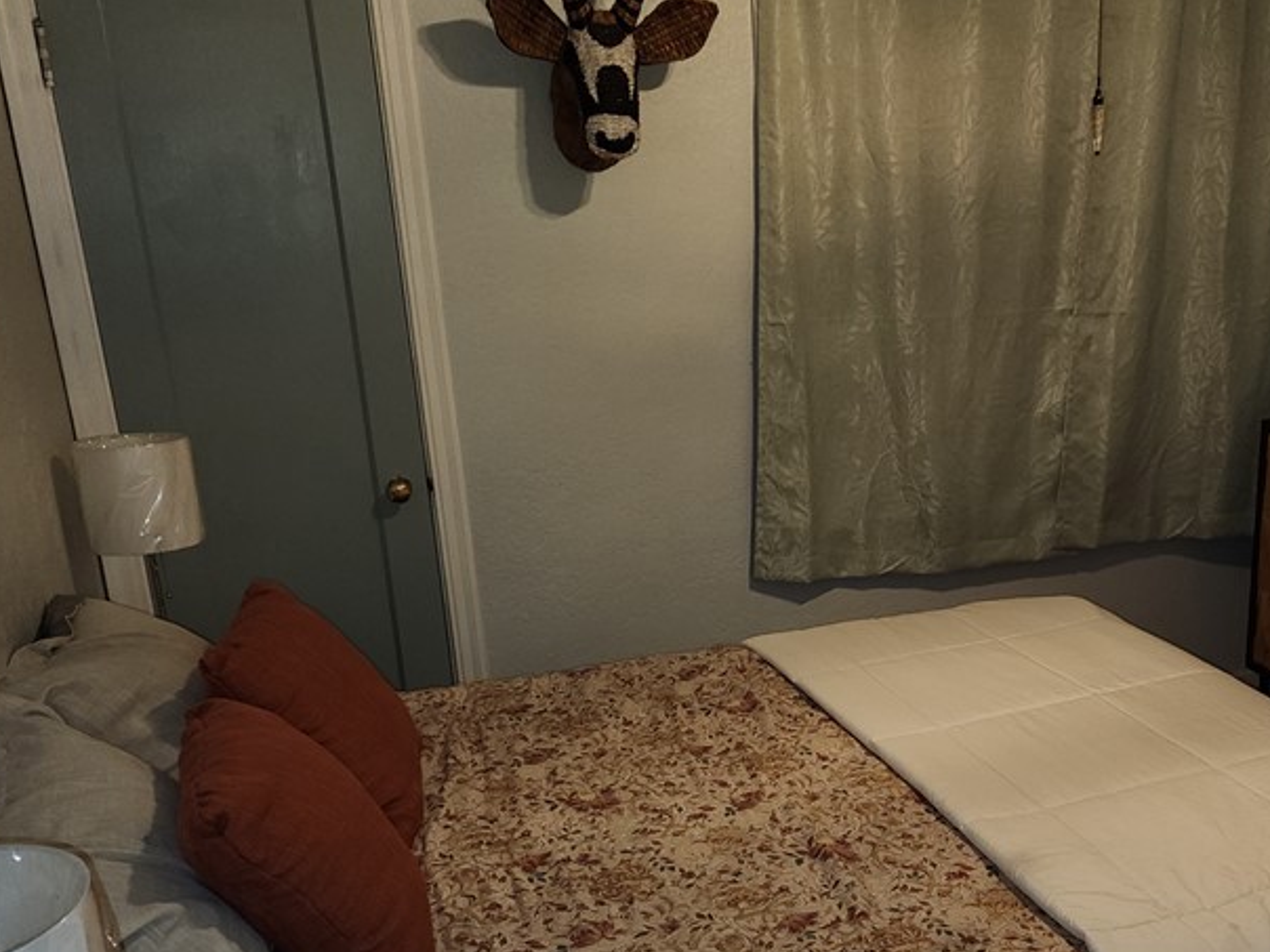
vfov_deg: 36.4
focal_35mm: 39
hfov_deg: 47.3
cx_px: 814
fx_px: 1431
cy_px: 637
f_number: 1.8
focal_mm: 6.4
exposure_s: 1/24
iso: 100
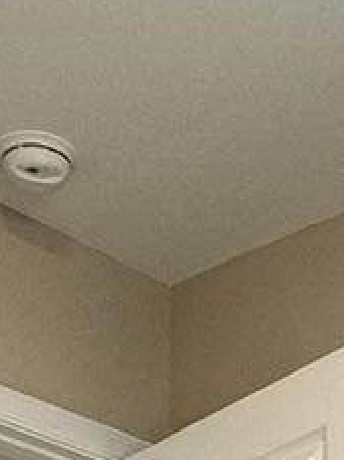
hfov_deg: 11.5
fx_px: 1686
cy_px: 981
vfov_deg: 13.0
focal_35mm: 127
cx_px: 383
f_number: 2.2
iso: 125
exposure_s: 1/120
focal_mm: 2.22
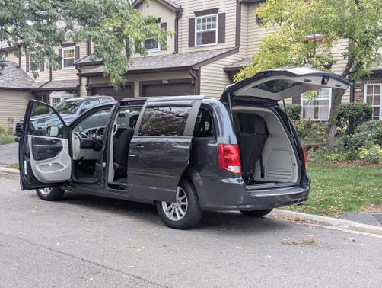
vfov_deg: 30.3
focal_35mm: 48
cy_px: 144
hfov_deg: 39.6
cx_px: 191
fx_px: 530
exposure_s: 1/45.7
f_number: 1.85
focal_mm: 6.81
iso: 350
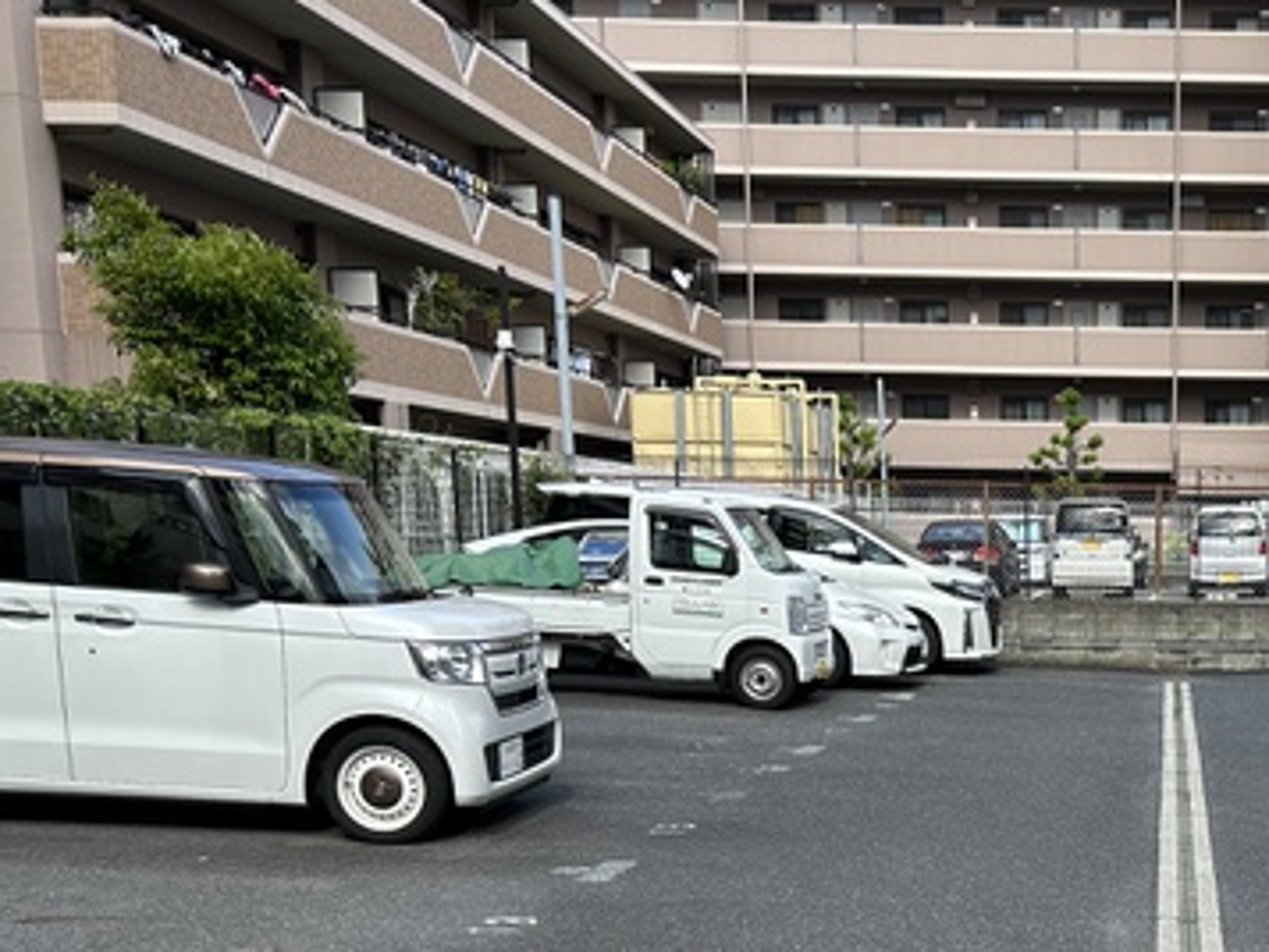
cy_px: 922
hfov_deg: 34.8
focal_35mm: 51
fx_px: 1870
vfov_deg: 27.2
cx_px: 1205
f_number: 1.5
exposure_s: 1/1326
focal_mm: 5.7
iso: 50
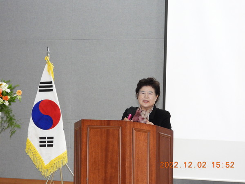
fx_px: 1203
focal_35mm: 170
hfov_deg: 11.6
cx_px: 122
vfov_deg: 8.7
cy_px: 92
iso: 900
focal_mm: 30.5
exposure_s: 1/80
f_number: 4
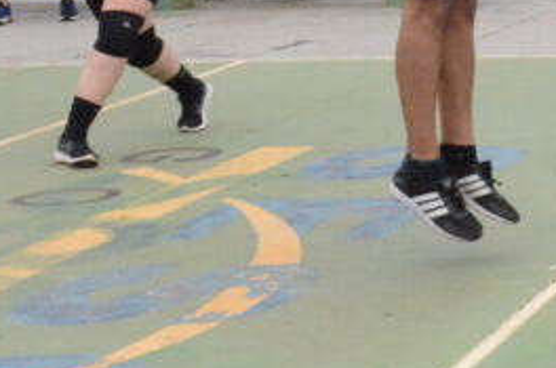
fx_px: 2328
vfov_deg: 8.8
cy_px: -221
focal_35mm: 151
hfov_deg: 12.9
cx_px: 836
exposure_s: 1/640
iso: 5000
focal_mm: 26
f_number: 10
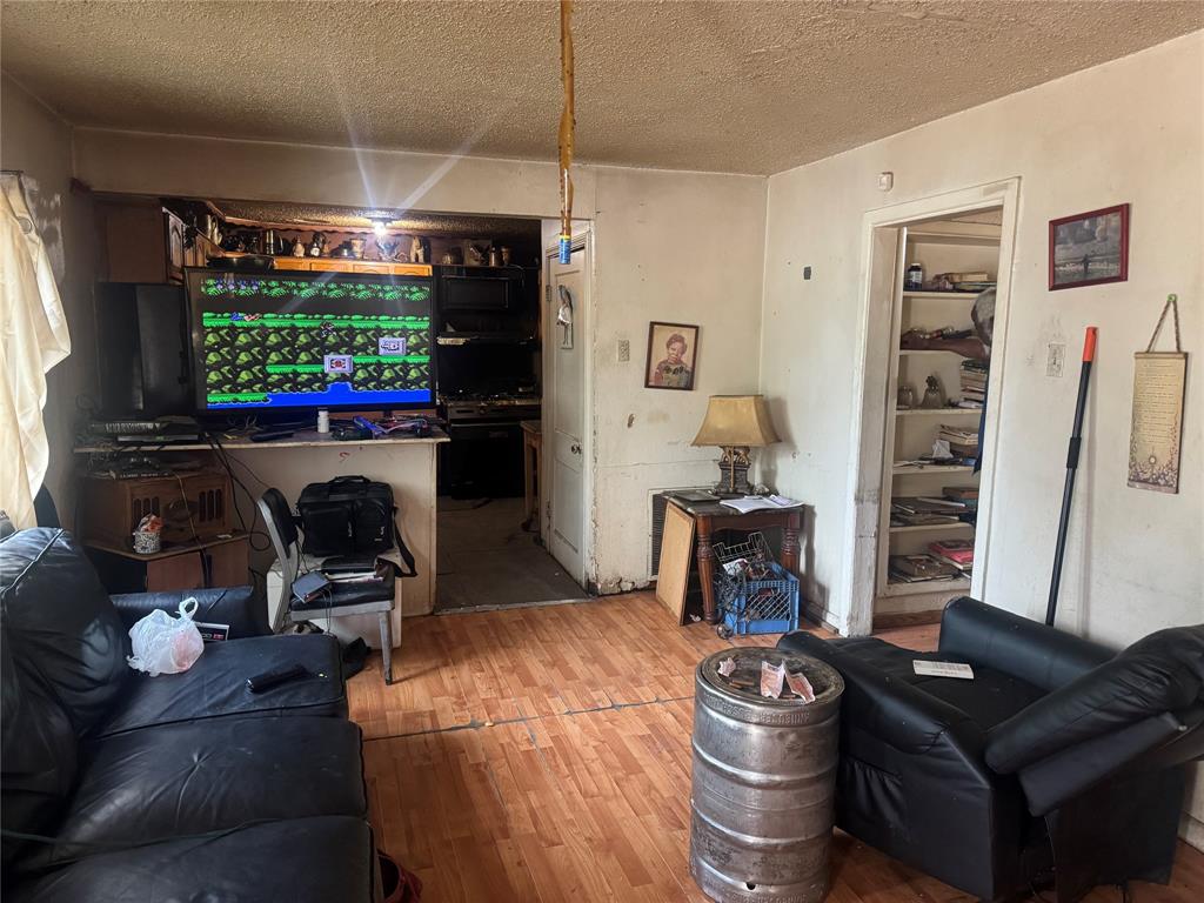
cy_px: 452
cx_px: 602
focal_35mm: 24
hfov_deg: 71.6
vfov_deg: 56.8
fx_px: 835
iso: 800
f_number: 1.78
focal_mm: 6.76
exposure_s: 1/60
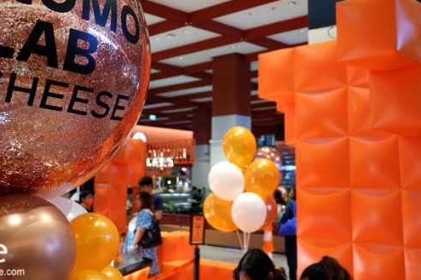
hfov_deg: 44.5
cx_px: 202
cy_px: 84
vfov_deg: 30.2
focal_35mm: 44
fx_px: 514
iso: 640
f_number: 3.8
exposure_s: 1/42
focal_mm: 20.1
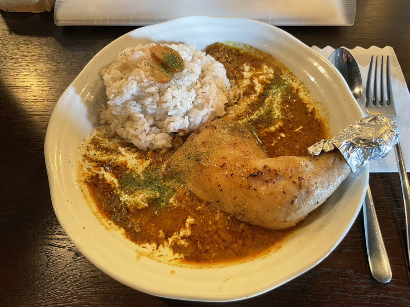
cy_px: 154
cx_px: 205
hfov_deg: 67.3
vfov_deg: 53.1
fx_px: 308
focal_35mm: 26
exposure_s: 1/60
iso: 320
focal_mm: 4.2
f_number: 1.6
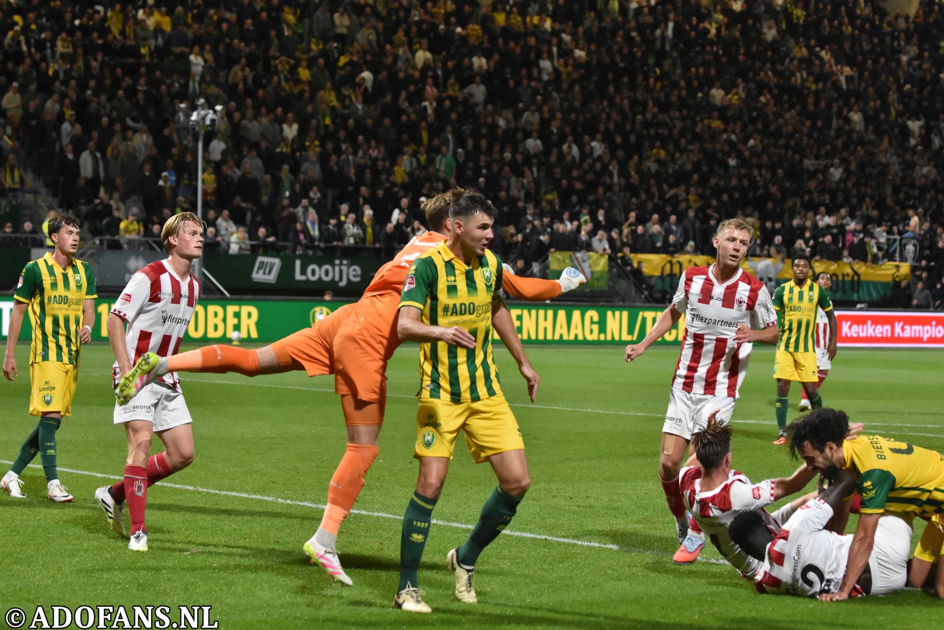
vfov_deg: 13.0
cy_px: 315
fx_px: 2753
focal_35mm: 105
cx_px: 472
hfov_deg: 19.5
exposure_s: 1/640
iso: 3200
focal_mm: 70
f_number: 2.8
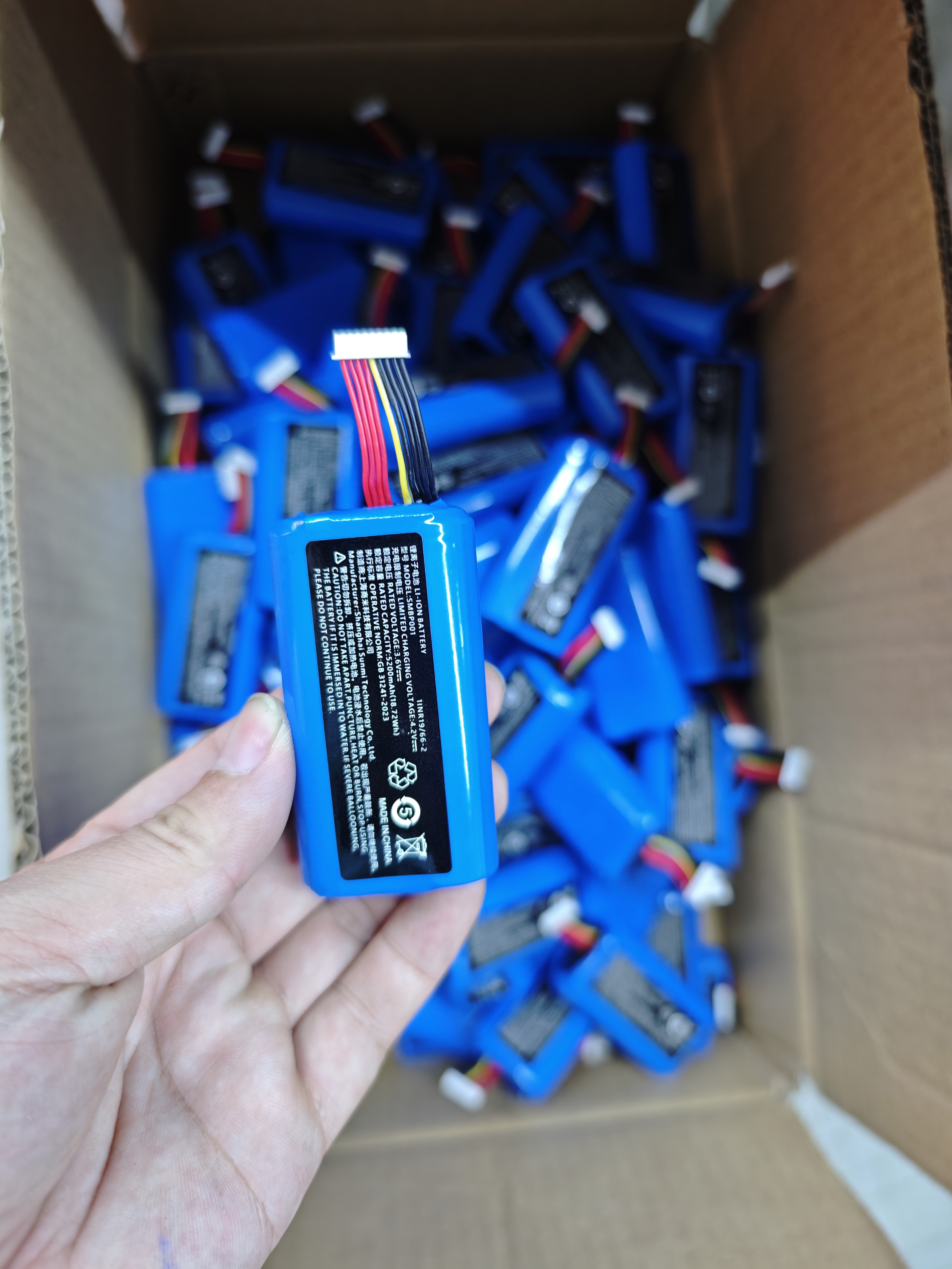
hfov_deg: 58.9
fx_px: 843
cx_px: 476
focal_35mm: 23
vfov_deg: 73.9
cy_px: 634
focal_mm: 8.72
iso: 800
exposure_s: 1/33.3
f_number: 1.63
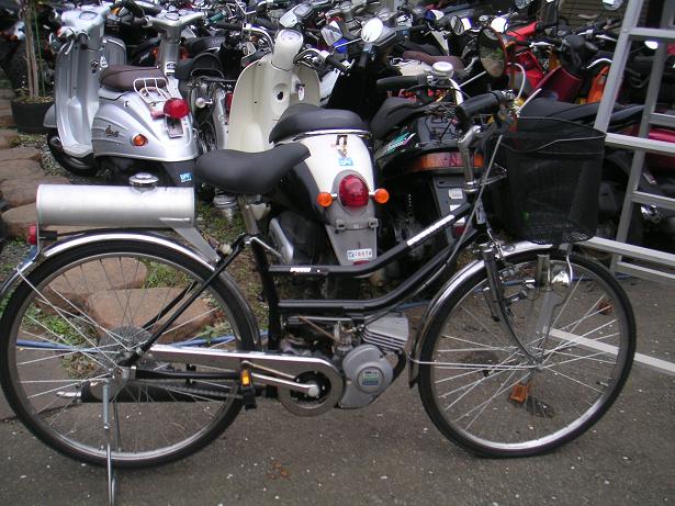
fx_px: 741
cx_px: 338
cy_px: 253
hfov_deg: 49.0
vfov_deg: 37.7
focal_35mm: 38
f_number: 2.8
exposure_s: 1/350
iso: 50
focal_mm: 6
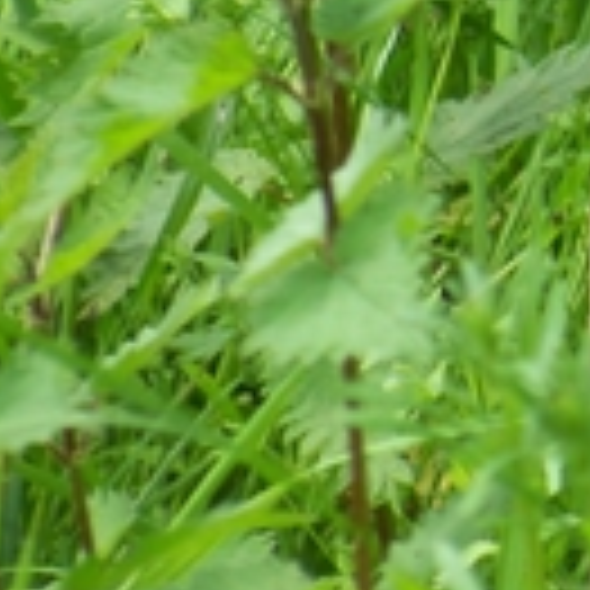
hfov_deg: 1.3
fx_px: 25762
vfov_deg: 1.3
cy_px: -27
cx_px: 1144
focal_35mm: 1336
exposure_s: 1/80
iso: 125
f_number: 4
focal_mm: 54.9
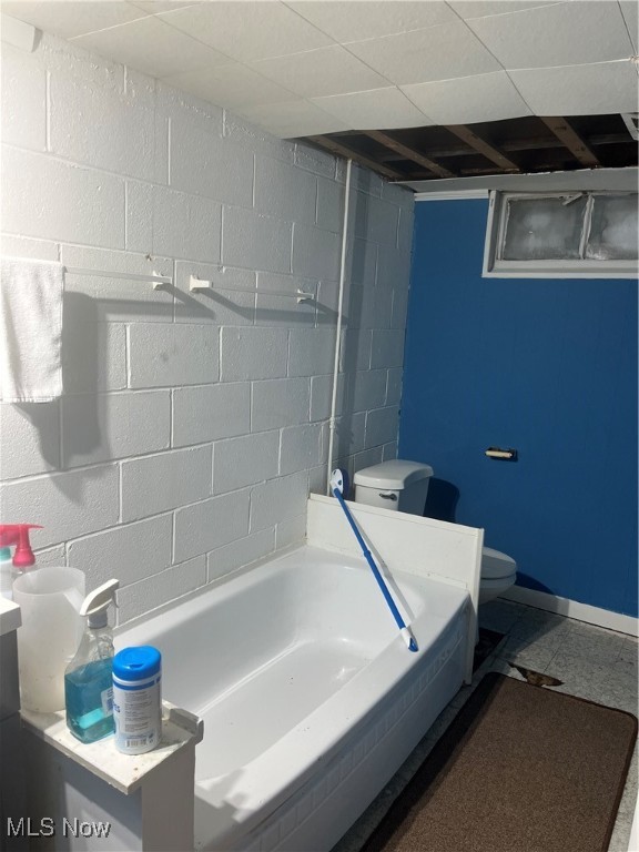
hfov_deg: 53.1
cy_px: 426
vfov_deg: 67.3
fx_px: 640
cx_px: 320
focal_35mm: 26
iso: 125
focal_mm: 5.1
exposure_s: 1/120
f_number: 1.6
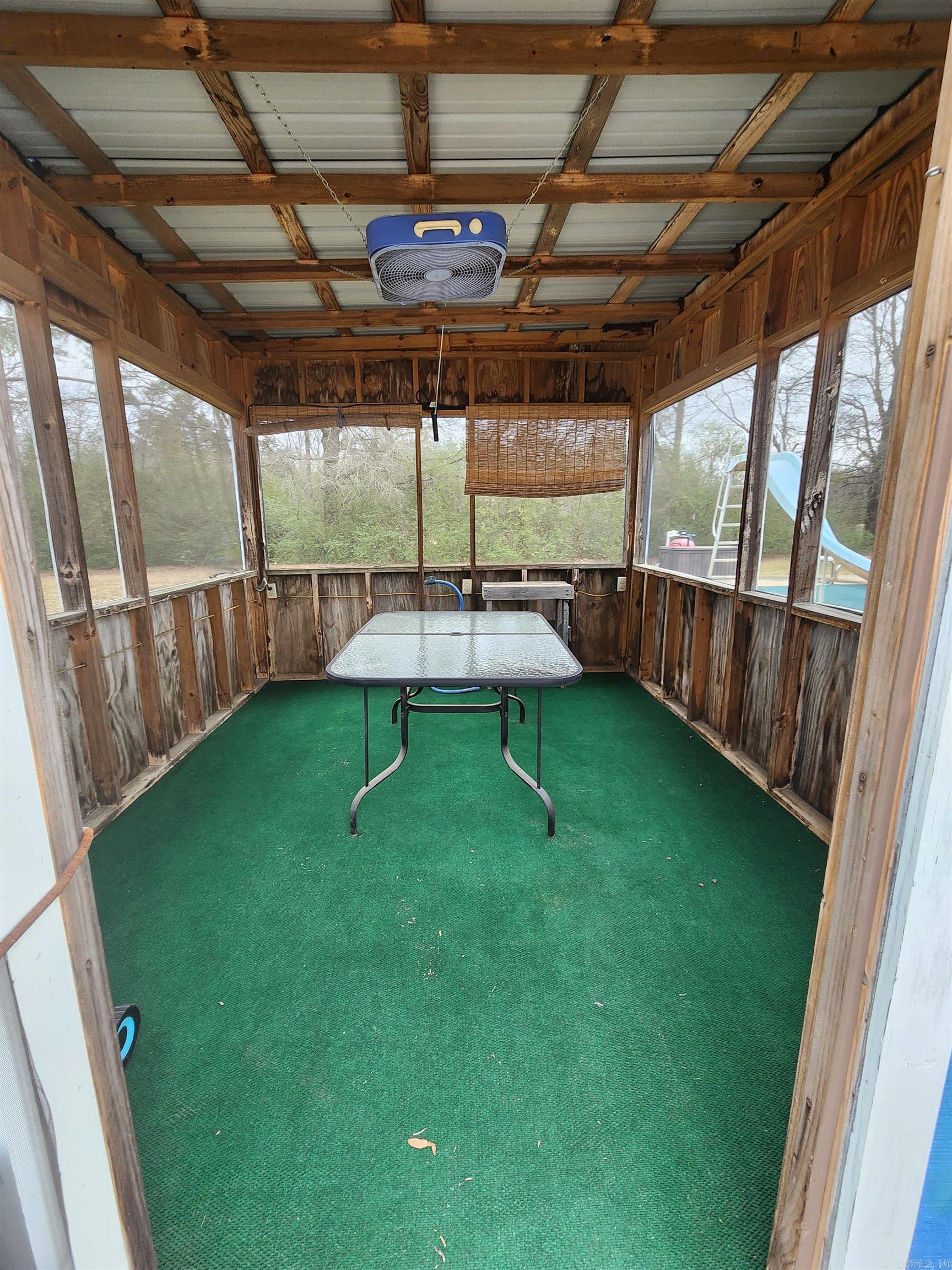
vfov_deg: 106.2
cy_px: 635
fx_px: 477
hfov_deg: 89.9
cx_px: 476
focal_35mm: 13
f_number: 2.2
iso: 160
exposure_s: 1/60
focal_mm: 2.2
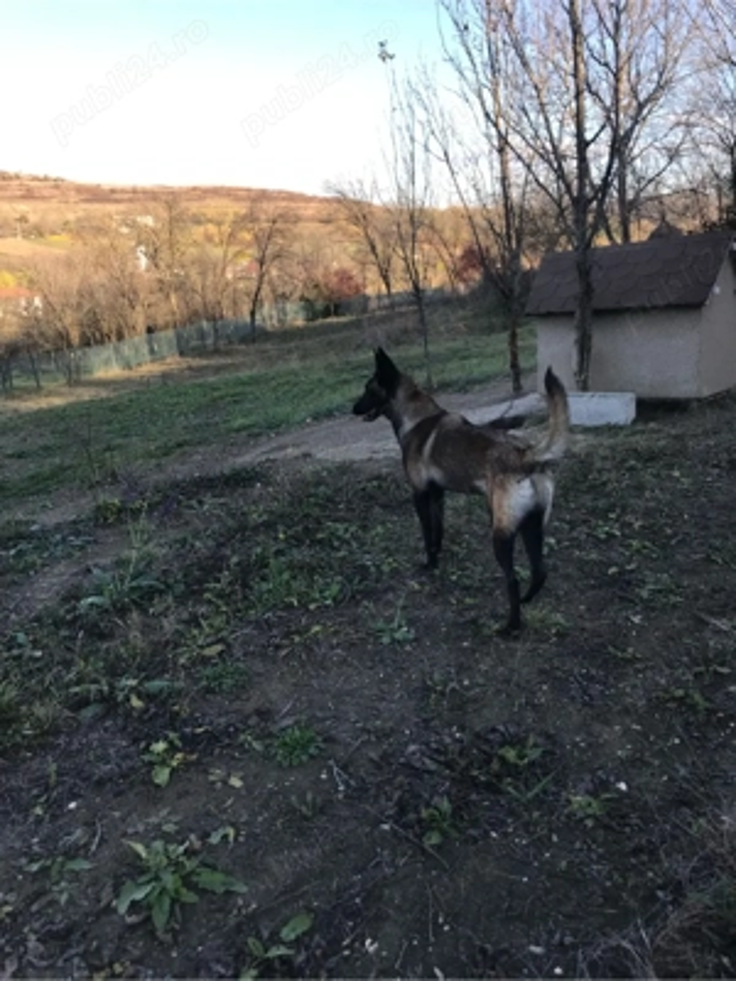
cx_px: 368
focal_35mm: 28
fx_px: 794
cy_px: 490
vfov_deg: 63.4
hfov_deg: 49.7
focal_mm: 3.99
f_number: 1.8
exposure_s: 1/496
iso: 20
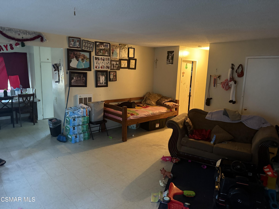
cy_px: 104
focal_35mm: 24
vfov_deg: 56.8
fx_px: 193
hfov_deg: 71.6
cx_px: 140
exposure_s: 1/30
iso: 1000
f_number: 1.78
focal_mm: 6.76
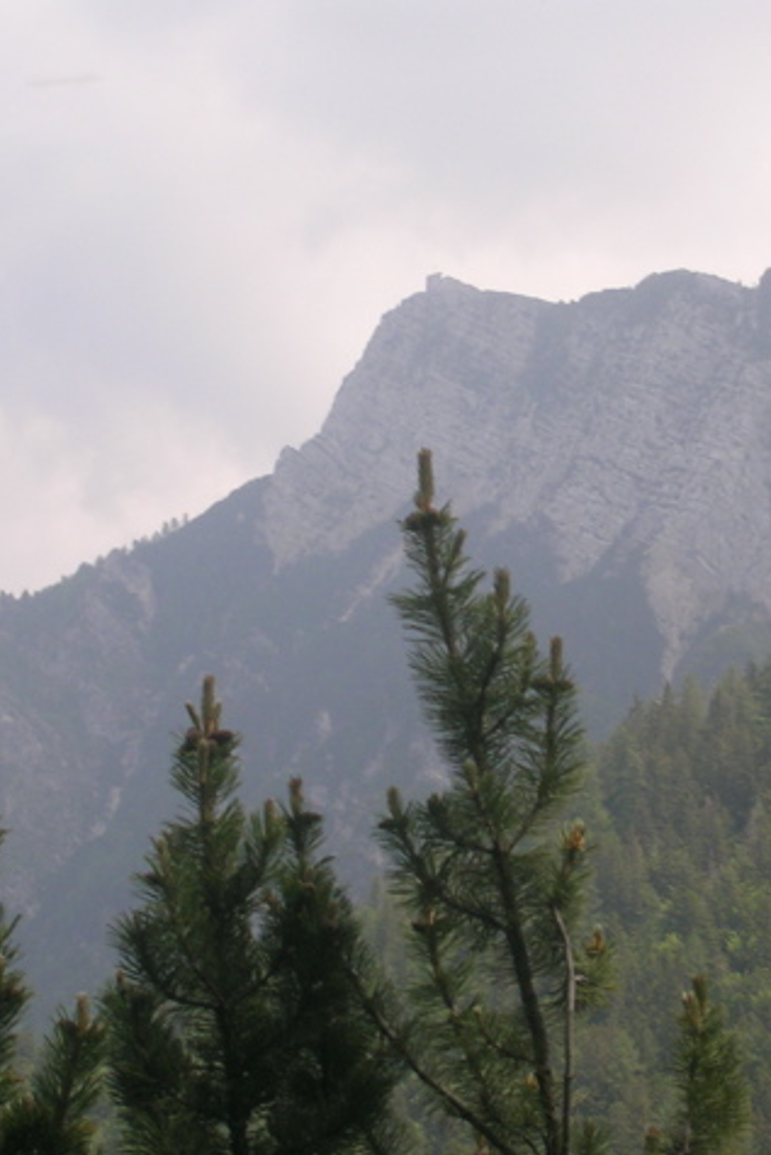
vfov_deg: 14.0
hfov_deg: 9.3
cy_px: 576
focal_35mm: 147
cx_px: 518
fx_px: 4719
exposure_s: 1/121
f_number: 8.2
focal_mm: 16.2
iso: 50
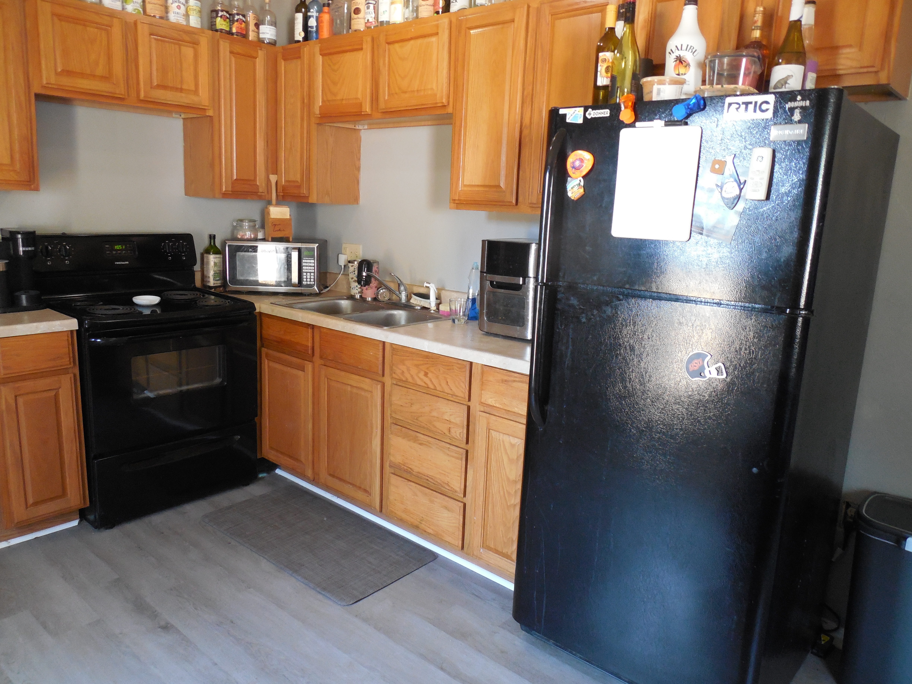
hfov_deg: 69.4
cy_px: 342
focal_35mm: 25
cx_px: 456
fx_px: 659
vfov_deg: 54.9
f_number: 3.3
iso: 400
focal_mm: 4.5
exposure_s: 1/20
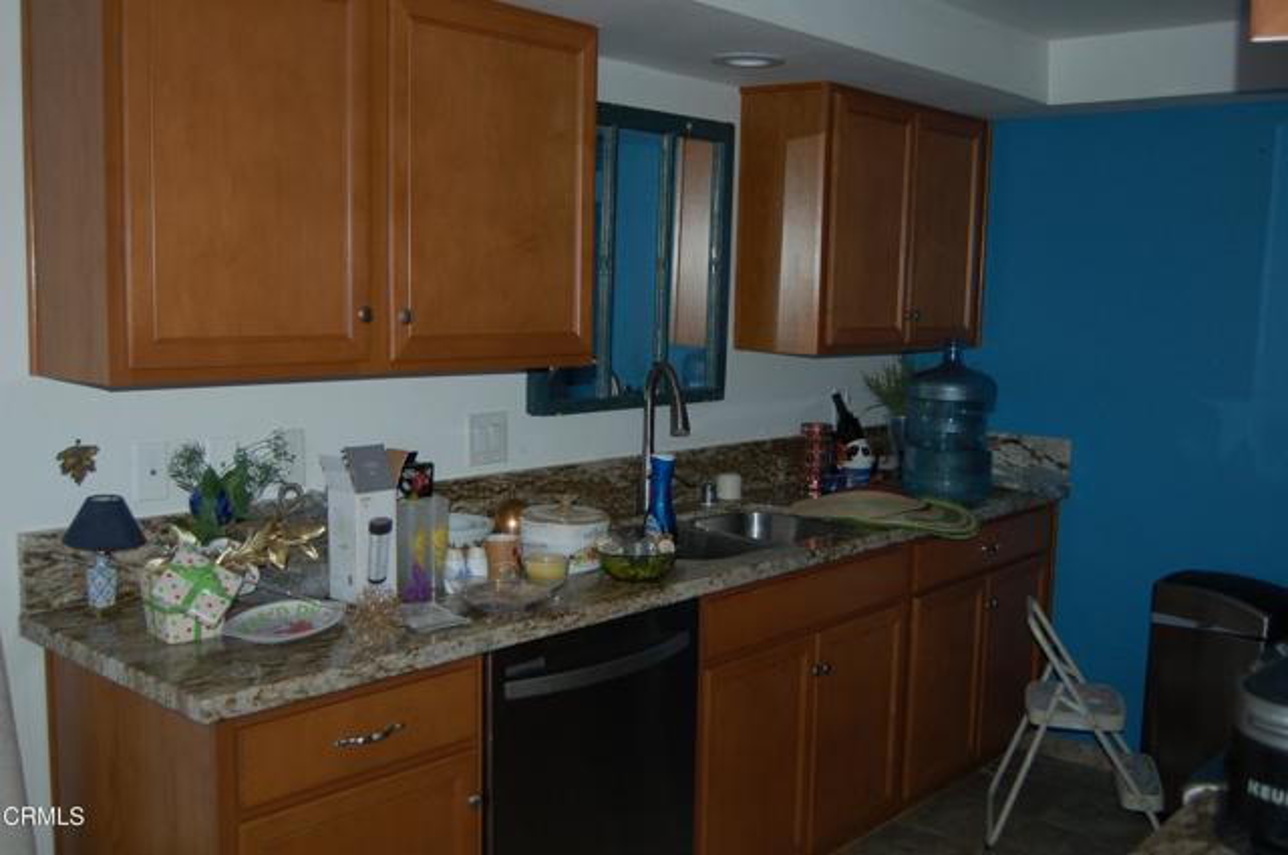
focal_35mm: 34
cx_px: 644
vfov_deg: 38.3
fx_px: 1233
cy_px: 428
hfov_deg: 55.2
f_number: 3.8
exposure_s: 1/60
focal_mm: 23
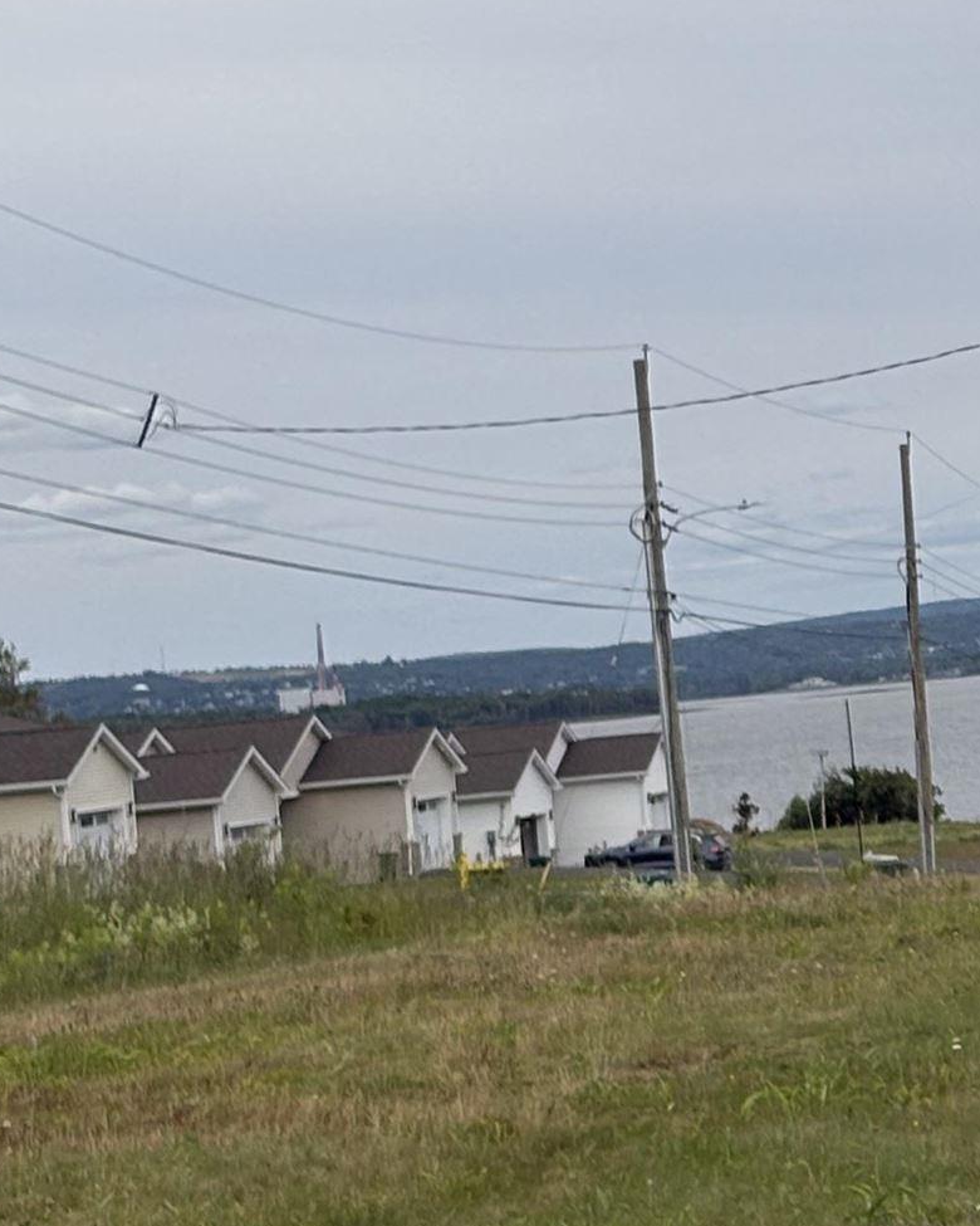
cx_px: 1611
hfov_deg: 9.3
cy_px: 430
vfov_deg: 12.0
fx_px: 5801
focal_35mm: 160
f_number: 1.6
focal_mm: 5.96
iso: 40
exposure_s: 1/3448
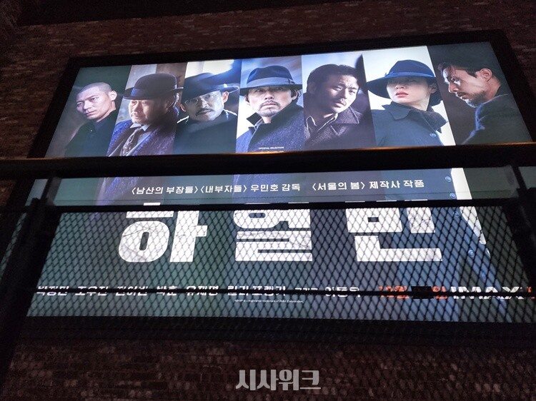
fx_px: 356
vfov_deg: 58.9
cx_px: 268
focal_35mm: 23
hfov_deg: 73.9
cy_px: 200
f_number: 1.8
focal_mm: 6.4
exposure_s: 1/120
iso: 80
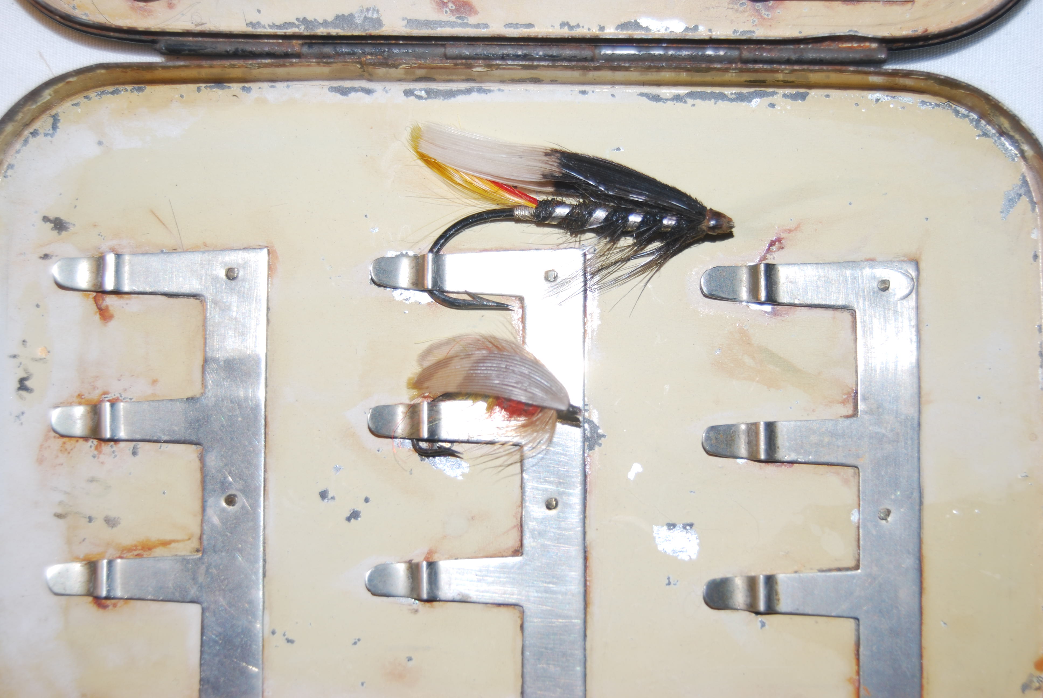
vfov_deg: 20.2
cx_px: 522
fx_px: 1958
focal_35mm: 68
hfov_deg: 29.8
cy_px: 349
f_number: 5.3
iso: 100
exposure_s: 1/60
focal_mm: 45
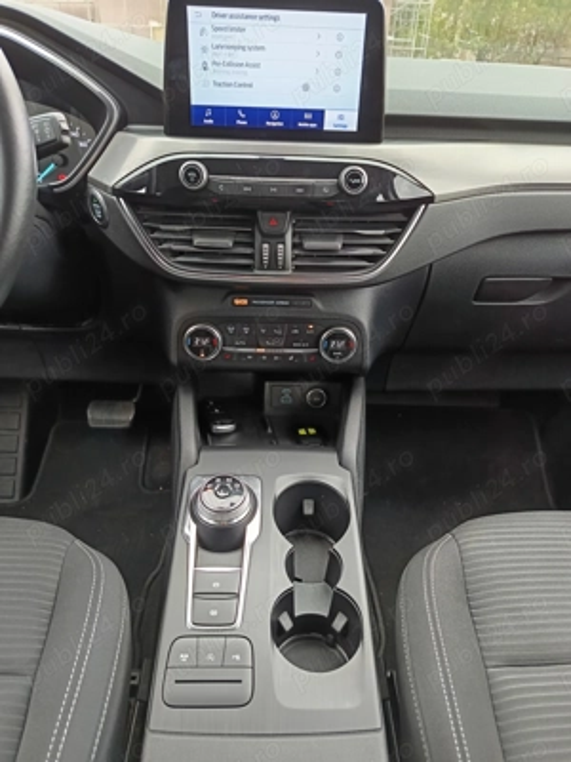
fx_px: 528
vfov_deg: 71.6
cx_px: 286
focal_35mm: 24
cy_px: 381
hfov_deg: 56.8
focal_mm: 5.31
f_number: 1.7
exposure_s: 1/50
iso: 317
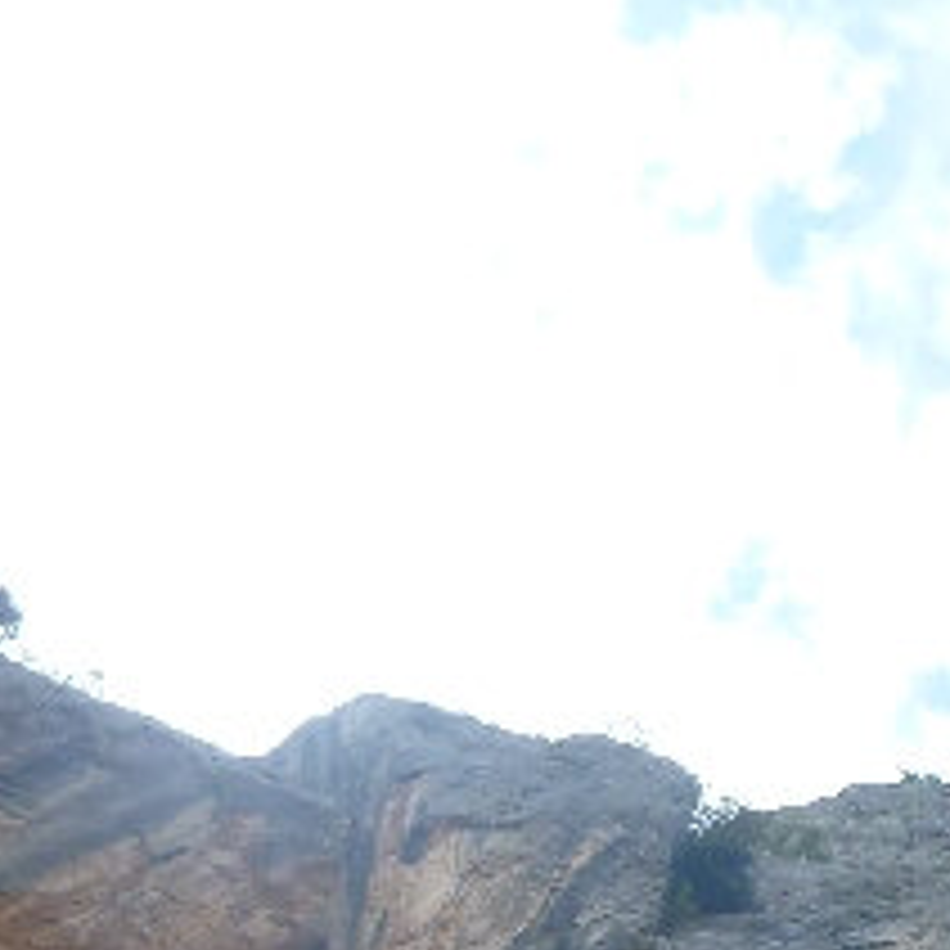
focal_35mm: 90
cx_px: 1184
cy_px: 1540
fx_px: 2794
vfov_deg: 16.9
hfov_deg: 18.2
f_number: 3.3
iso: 100
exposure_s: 1/320
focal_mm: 4.9
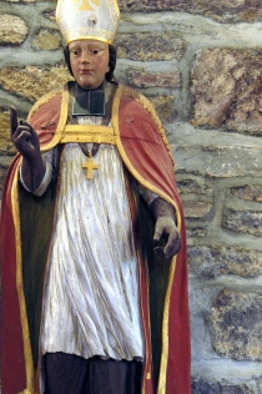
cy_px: 209
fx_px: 2262
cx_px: 71
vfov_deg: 10.0
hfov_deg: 6.6
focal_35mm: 207
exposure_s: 1/15
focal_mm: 85
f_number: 5.6
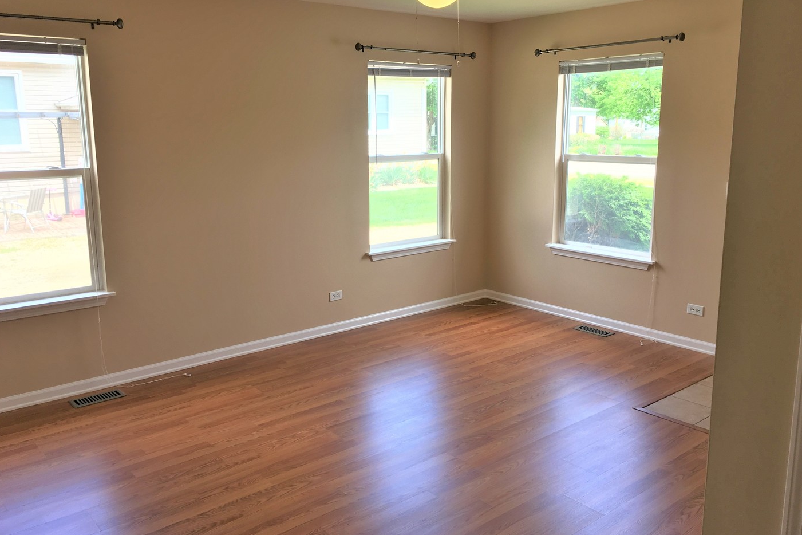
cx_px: 396
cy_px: 252
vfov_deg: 42.3
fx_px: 691
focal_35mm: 31
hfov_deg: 60.3
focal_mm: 4.15
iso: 25
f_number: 2.2
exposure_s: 1/120
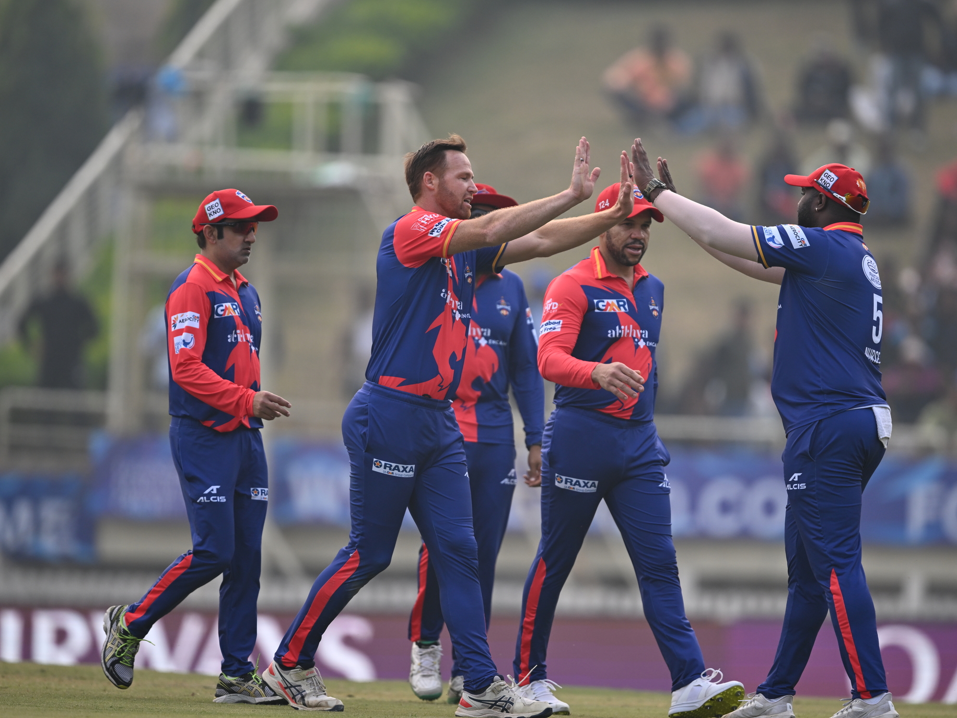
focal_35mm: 650
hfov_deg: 3.1
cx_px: 486
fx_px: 17970
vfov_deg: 2.3
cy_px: 359
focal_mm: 600
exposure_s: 1/800
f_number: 4
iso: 400
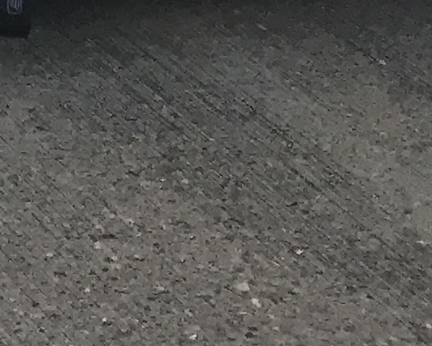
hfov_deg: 7.9
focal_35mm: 207
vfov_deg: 6.5
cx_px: -912
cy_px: -858
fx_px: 2648
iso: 20
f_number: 1.8
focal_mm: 3.99
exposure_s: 1/2591
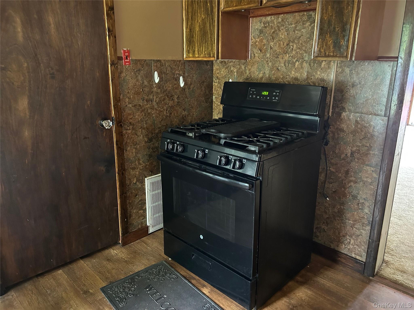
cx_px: 207
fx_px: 311
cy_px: 155
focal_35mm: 26
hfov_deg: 67.3
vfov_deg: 53.1
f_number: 1.5
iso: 800
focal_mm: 5.7
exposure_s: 1/30
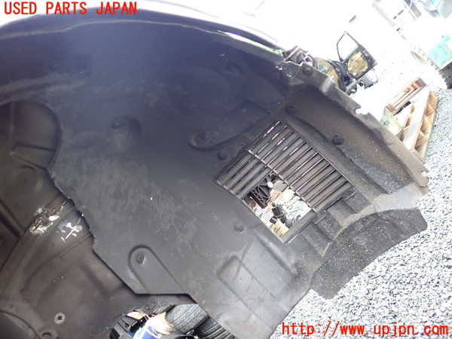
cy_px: 170
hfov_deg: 60.0
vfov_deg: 46.8
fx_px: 392
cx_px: 226
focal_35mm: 30
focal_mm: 5.4
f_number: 2.3
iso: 200
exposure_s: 1/60
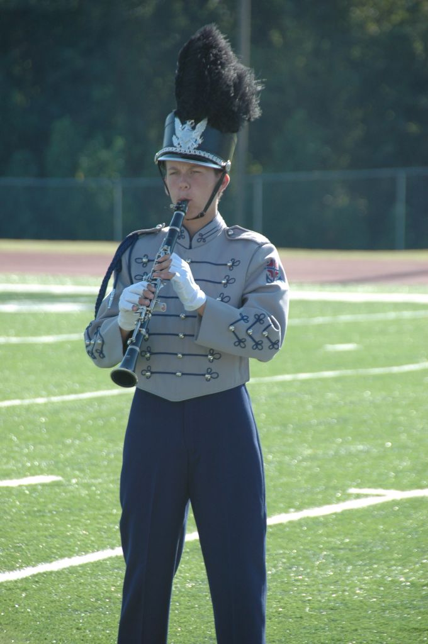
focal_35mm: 300
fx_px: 5364
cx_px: 214
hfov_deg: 4.6
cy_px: 322
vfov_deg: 6.9
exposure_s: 1/320
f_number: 5.6
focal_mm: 200
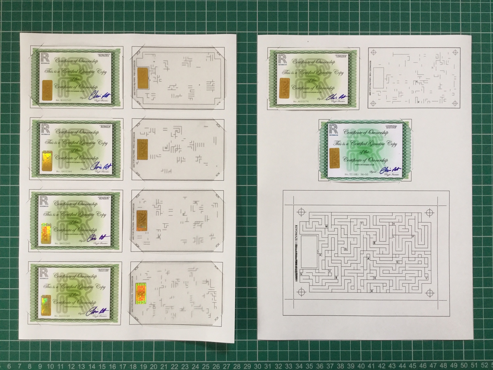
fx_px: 442
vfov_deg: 45.4
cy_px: 185
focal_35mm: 31
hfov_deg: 58.4
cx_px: 246
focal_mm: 3.3
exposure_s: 1/33
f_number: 2.4
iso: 40
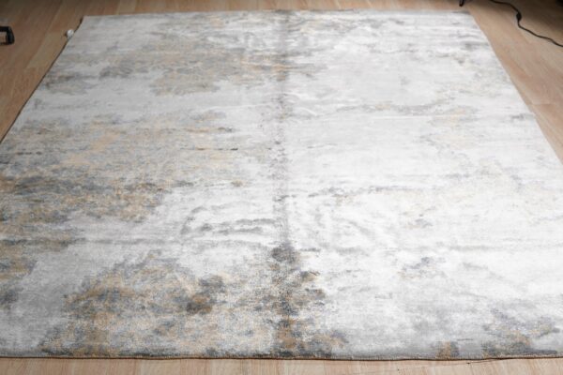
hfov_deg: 43.6
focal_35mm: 45
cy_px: 188
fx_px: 704
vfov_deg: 29.9
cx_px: 282
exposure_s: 1/160
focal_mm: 30
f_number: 4.5
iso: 400
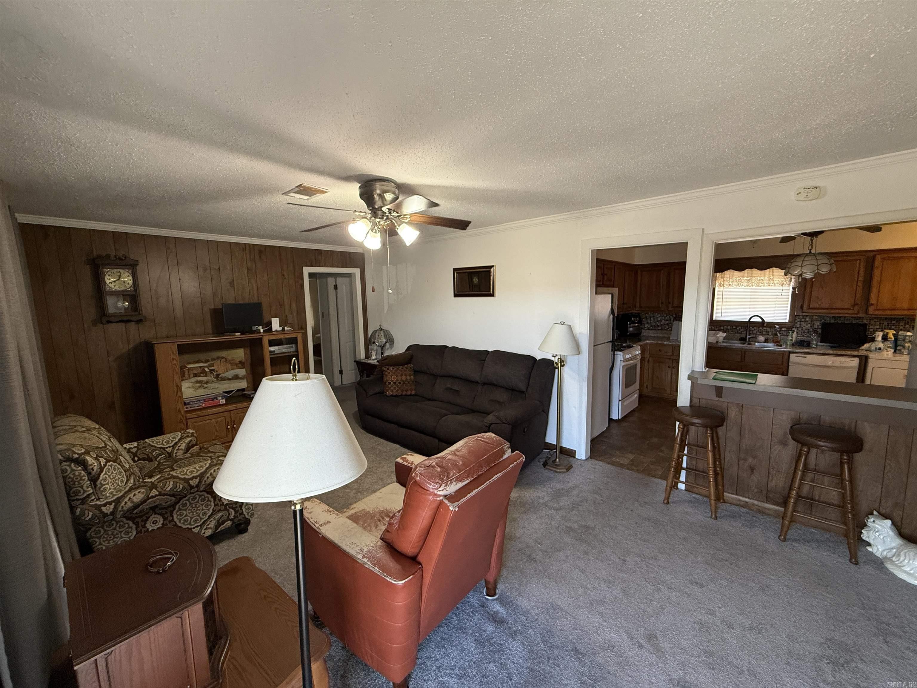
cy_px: 344
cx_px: 458
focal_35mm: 14
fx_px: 371
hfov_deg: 102.1
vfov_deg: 85.7
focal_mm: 2.22
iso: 320
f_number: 2.2
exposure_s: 1/120
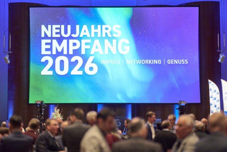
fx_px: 536
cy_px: 76
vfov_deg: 16.1
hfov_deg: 23.9
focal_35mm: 85
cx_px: 114
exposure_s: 1/250
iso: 1250
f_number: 1.4
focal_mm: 85
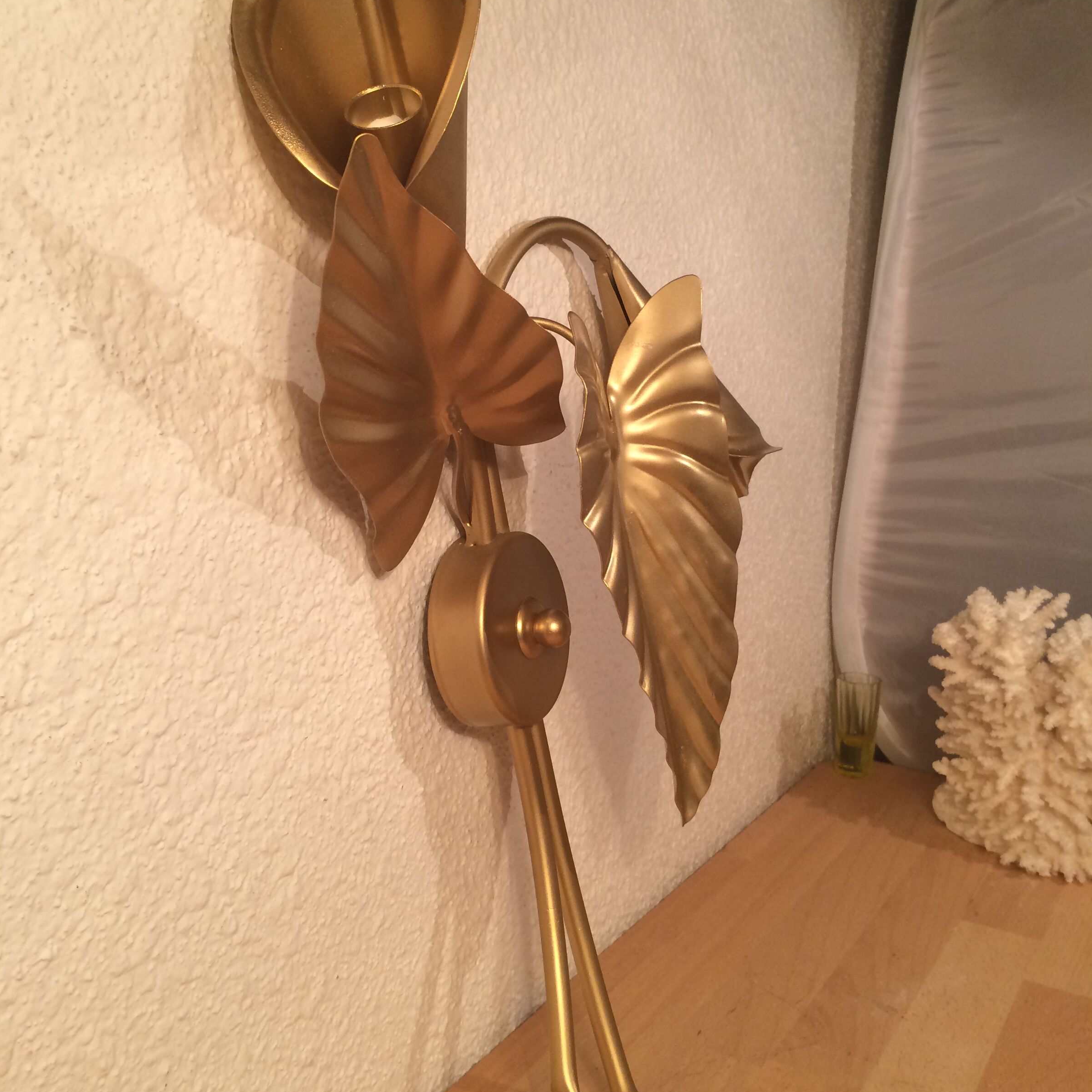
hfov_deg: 47.2
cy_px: 448
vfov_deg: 47.0
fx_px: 1249
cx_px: 551
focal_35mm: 35
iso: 50
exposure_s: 1/33
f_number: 2.2
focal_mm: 4.15
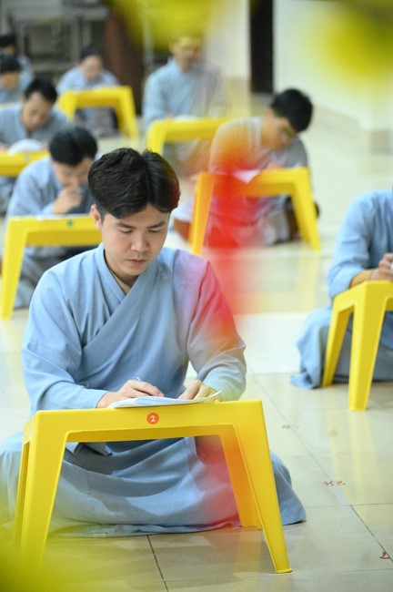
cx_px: 196
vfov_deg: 17.1
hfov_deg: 11.4
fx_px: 1969
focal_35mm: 120
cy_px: 296
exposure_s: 1/200
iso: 20000
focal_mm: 120
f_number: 4
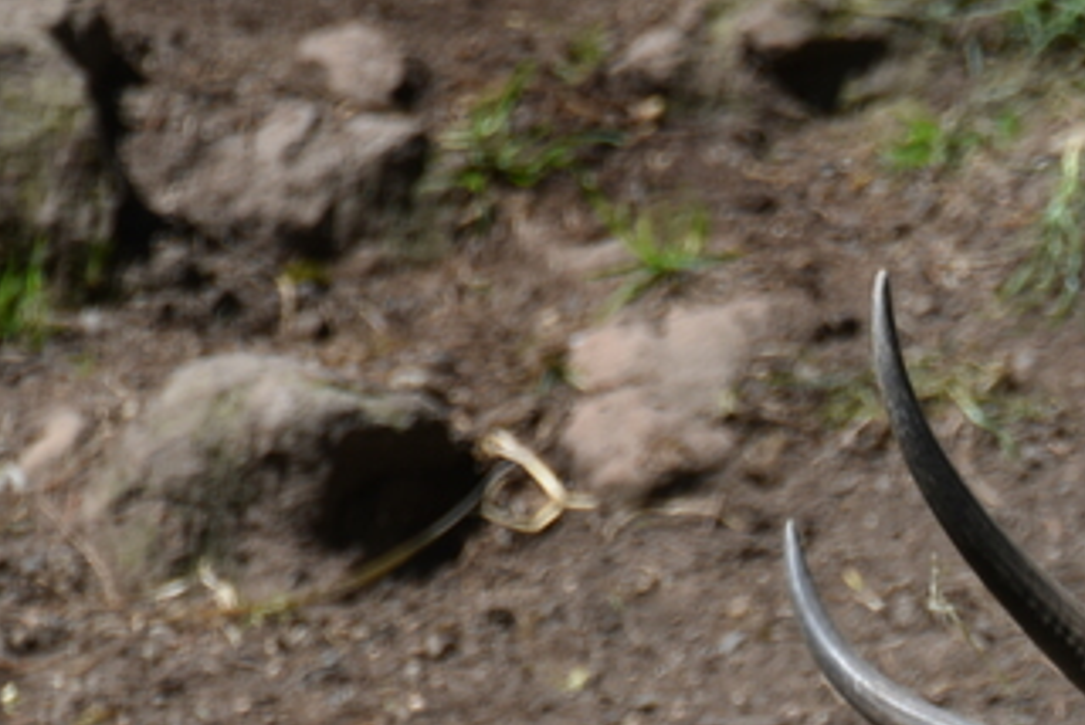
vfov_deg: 1.7
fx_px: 24102
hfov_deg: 2.6
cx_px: 1628
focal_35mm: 799
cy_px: 979
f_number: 7.1
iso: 100
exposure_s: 1/400
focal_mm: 200
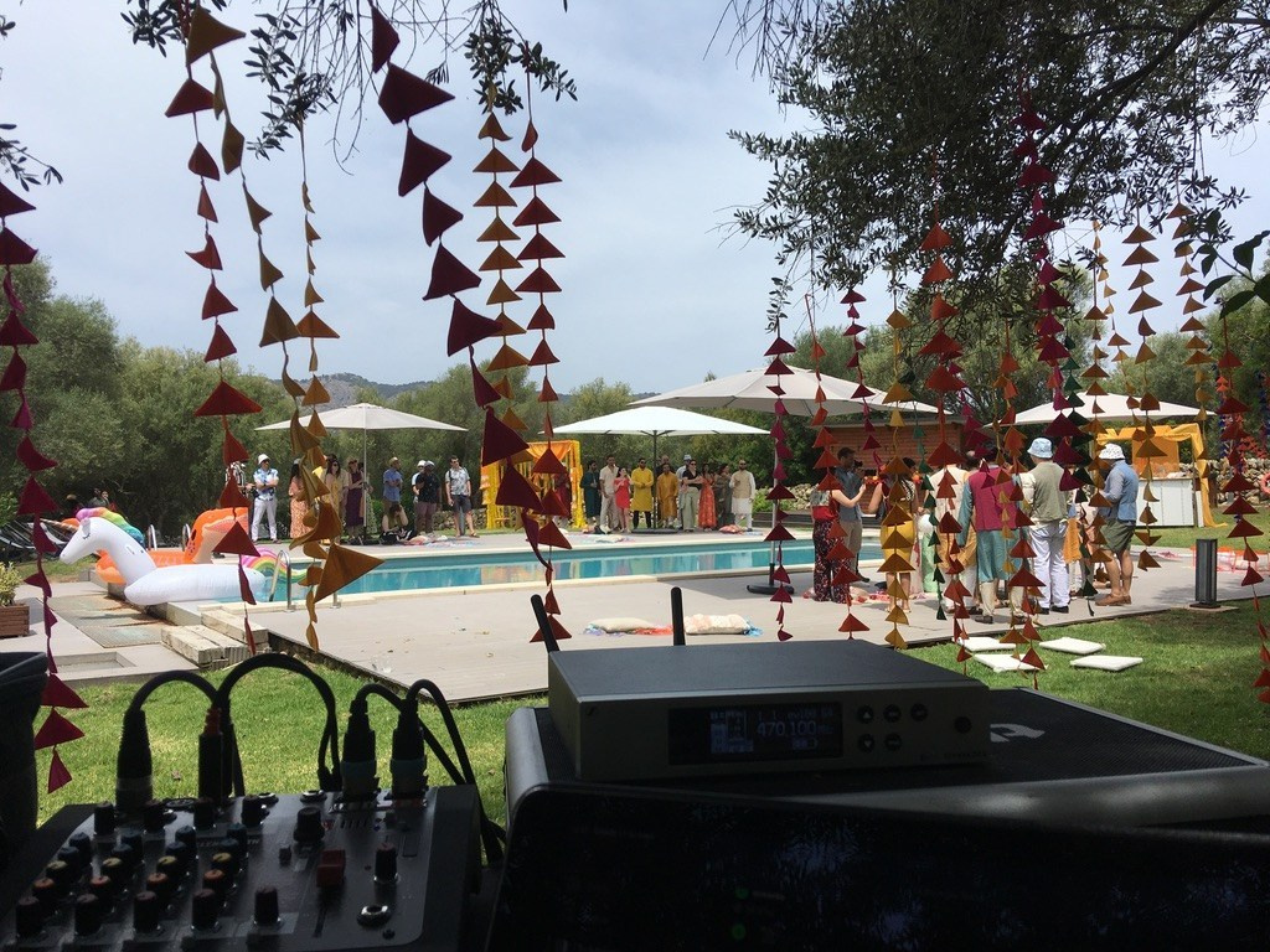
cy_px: 476
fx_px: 1064
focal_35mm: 29
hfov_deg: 61.7
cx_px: 635
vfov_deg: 48.2
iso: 25
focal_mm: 4.15
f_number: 2.2
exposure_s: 1/1972
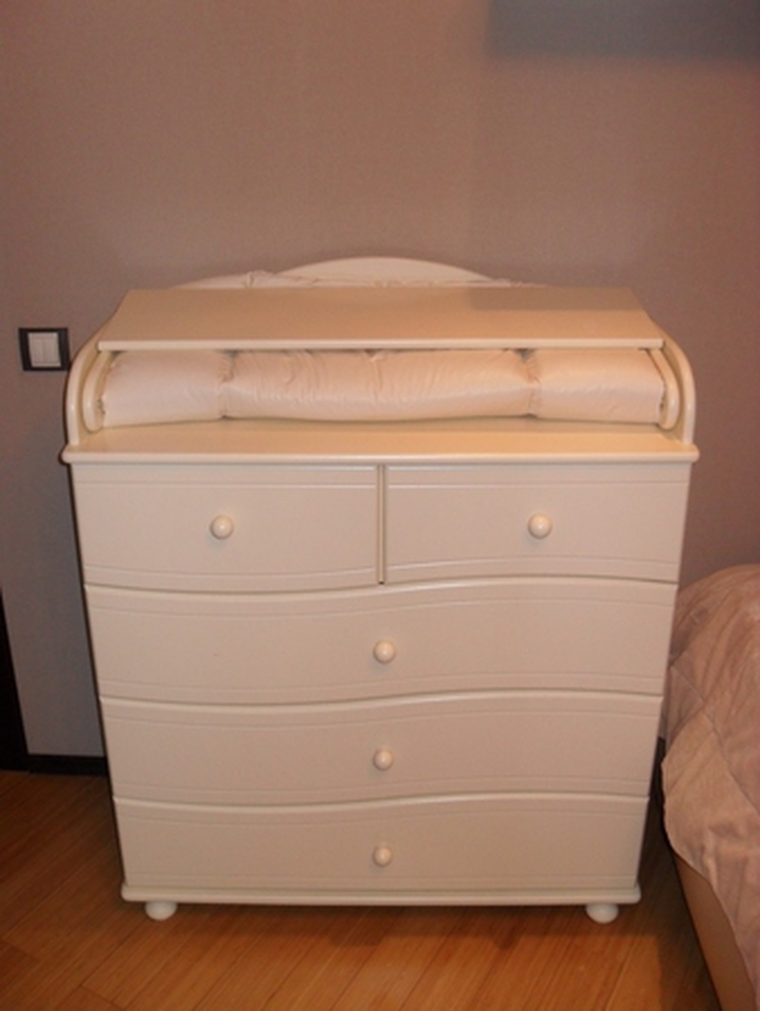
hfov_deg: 40.7
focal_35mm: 35
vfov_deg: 52.6
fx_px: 1024
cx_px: 380
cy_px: 506
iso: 200
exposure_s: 1/45
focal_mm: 6.2
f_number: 2.8
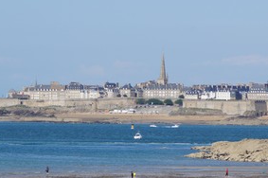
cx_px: 166
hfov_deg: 6.5
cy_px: 97
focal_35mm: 317
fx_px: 2357
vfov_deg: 4.3
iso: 100
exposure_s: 1/250
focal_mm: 130
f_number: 10
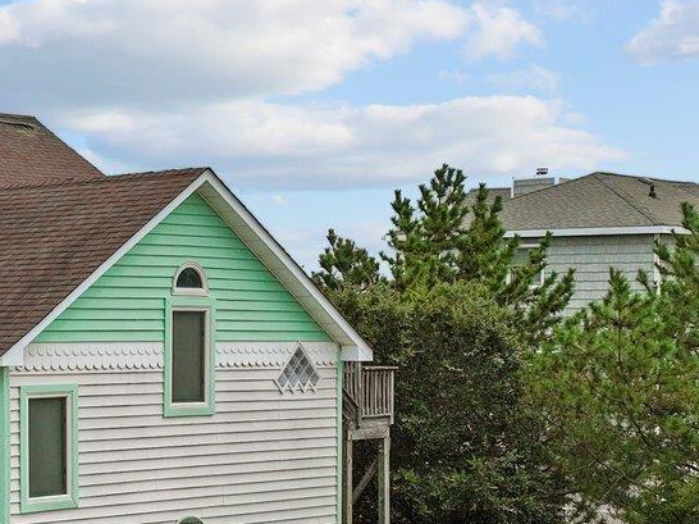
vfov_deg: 16.4
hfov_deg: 20.9
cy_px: 302
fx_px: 1817
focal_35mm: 90
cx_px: -29
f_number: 2.8
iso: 100
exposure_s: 1/4000
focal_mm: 12.29
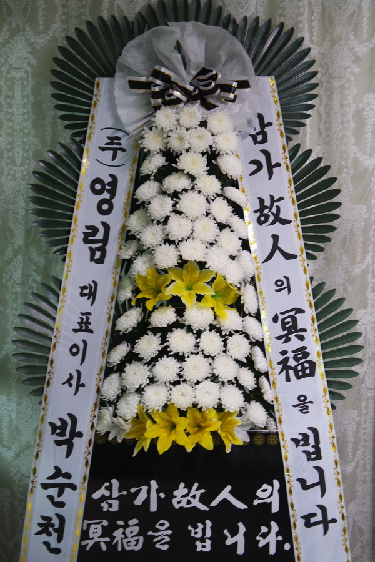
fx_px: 703
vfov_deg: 43.6
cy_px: 281
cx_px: 188
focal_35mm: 45
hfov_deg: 29.9
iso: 200
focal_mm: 17
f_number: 1.8
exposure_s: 1/80
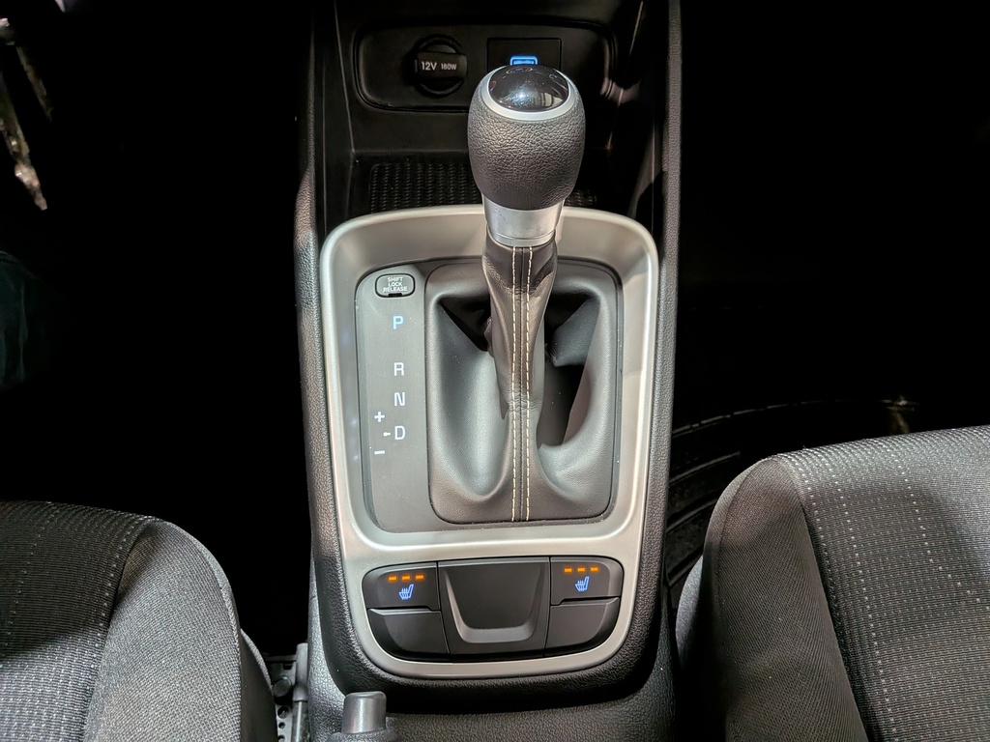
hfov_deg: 71.6
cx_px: 495
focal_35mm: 24
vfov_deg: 56.8
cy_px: 371
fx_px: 686
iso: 26
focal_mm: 4.53
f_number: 1.7
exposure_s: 1/44.9
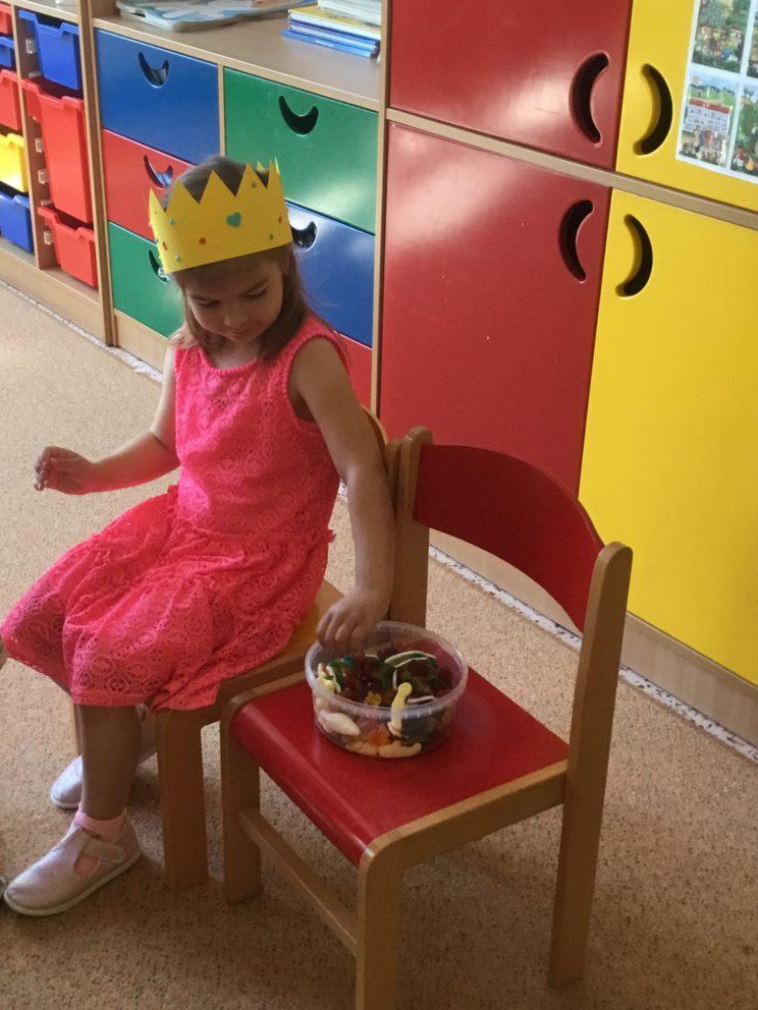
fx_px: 1460
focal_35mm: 50
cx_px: 229
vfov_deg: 38.2
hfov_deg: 28.8
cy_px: 542
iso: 64
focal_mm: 3.3
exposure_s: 1/33
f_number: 2.4
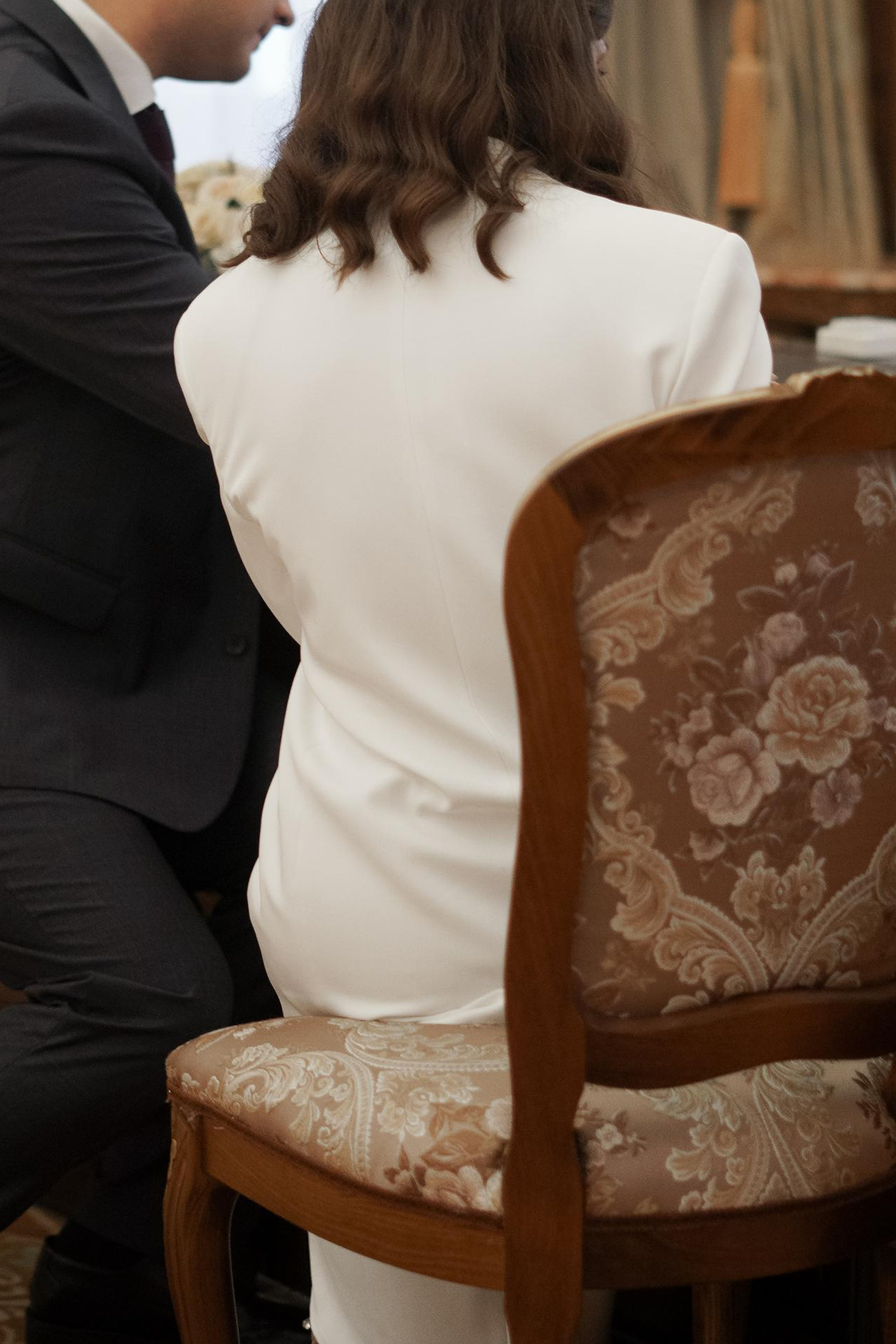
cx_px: 414
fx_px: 3994
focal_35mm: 107
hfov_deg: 12.8
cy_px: 384
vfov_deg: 19.0
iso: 800
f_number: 1.8
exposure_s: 1/320
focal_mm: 50
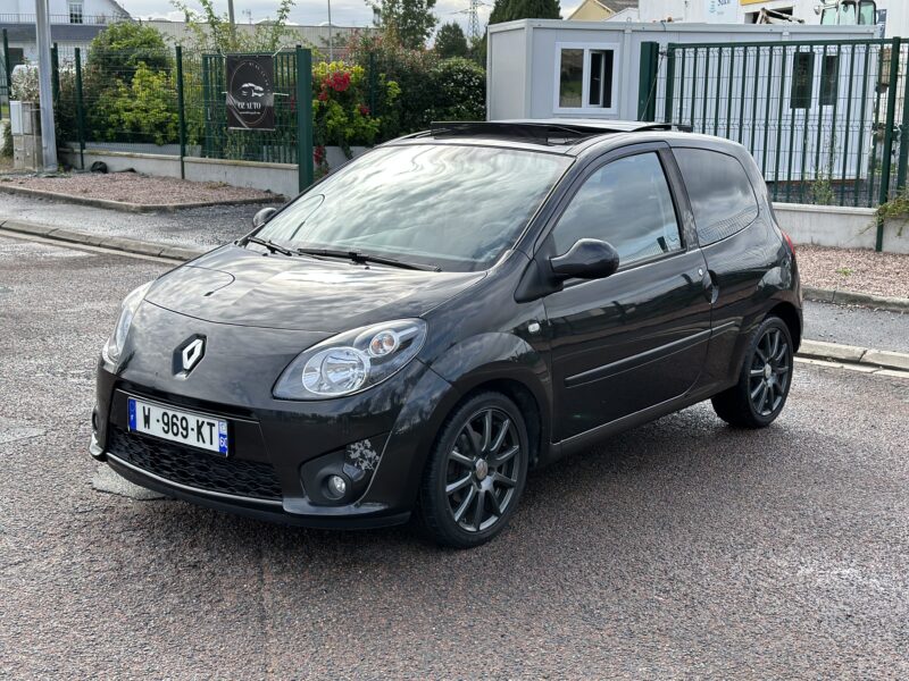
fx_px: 1260
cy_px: 340
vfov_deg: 30.3
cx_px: 454
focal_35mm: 48
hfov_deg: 39.7
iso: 80
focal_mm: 6.86
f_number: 1.78
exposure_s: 1/1565
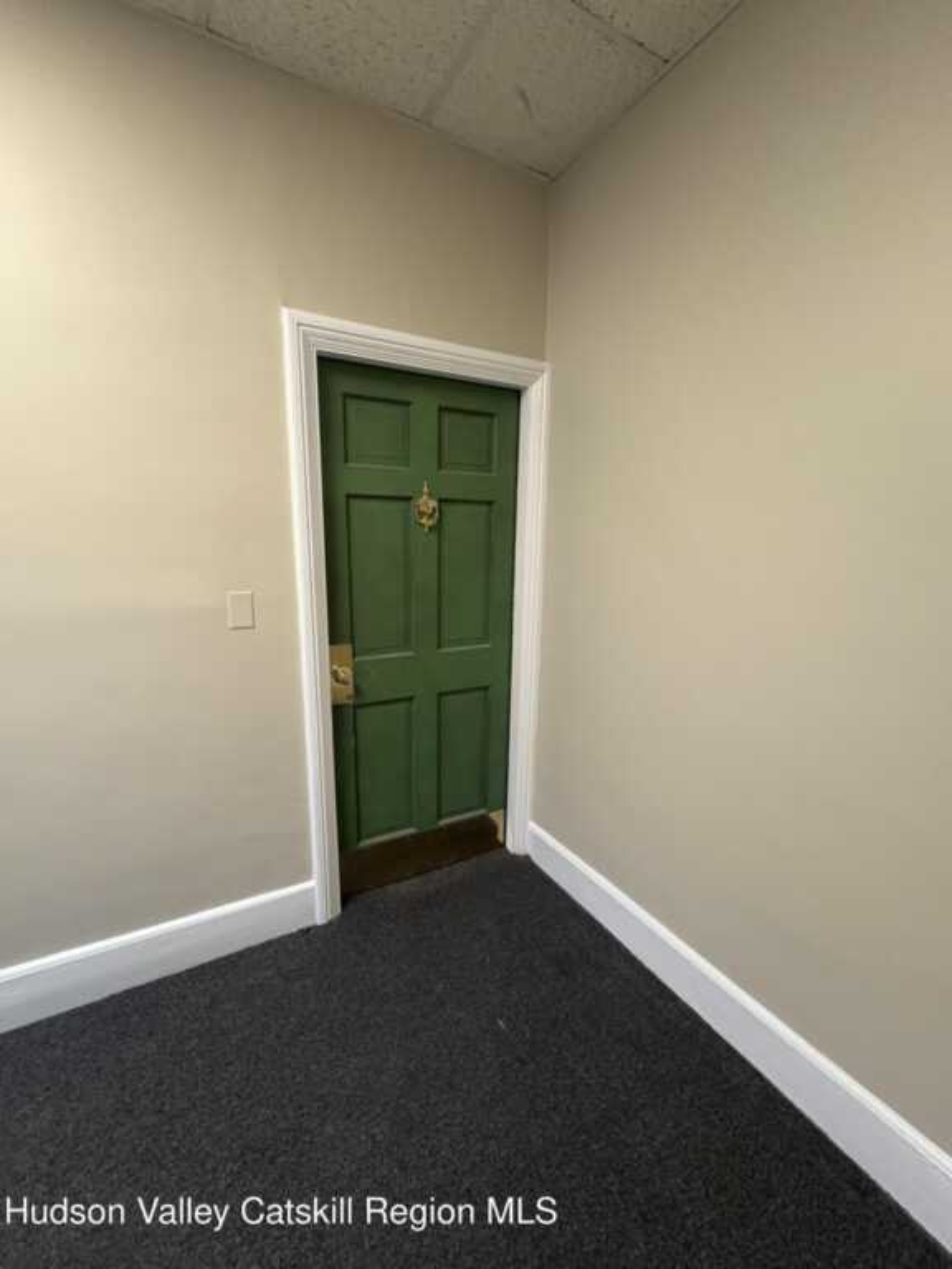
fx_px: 513
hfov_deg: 85.7
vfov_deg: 102.1
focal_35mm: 14
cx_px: 476
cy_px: 634
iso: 250
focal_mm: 2.22
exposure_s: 1/60
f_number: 2.2
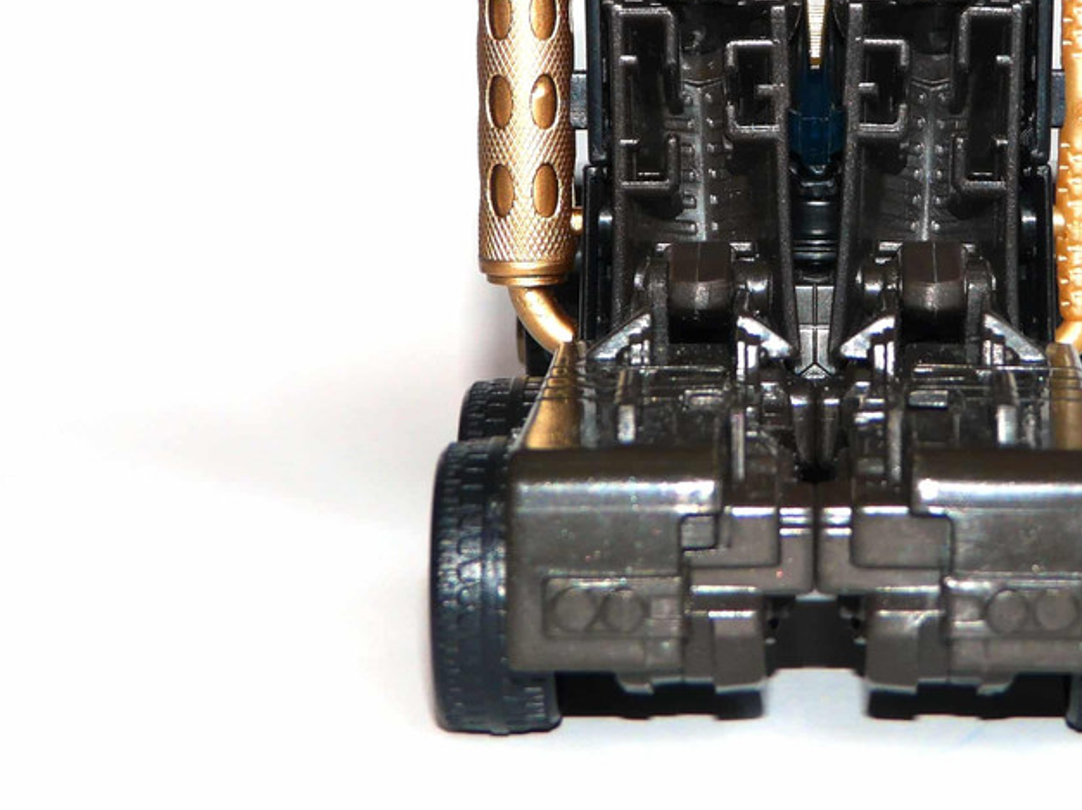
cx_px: 802
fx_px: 3781
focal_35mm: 121
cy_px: 199
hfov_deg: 16.2
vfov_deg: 12.2
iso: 100
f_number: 3.2
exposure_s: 1/125
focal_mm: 11.7
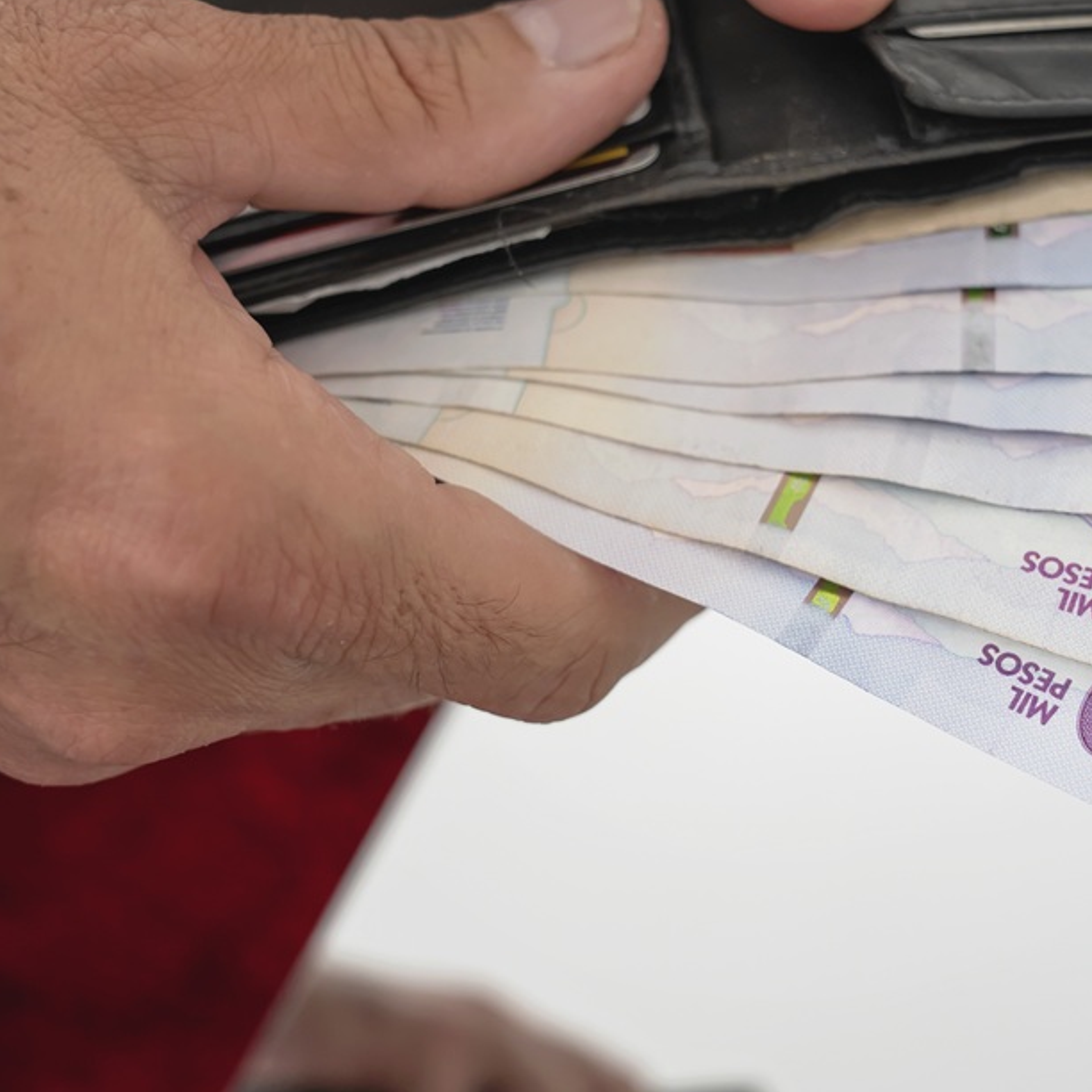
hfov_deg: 28.3
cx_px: 783
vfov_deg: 28.5
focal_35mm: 60
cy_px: 437
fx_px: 2141
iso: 400
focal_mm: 24
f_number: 3.5
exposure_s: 1/40
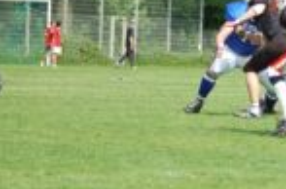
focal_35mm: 398
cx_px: 408
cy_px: 47
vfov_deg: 3.4
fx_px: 3152
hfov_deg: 5.2
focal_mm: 86
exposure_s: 1/1000
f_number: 4
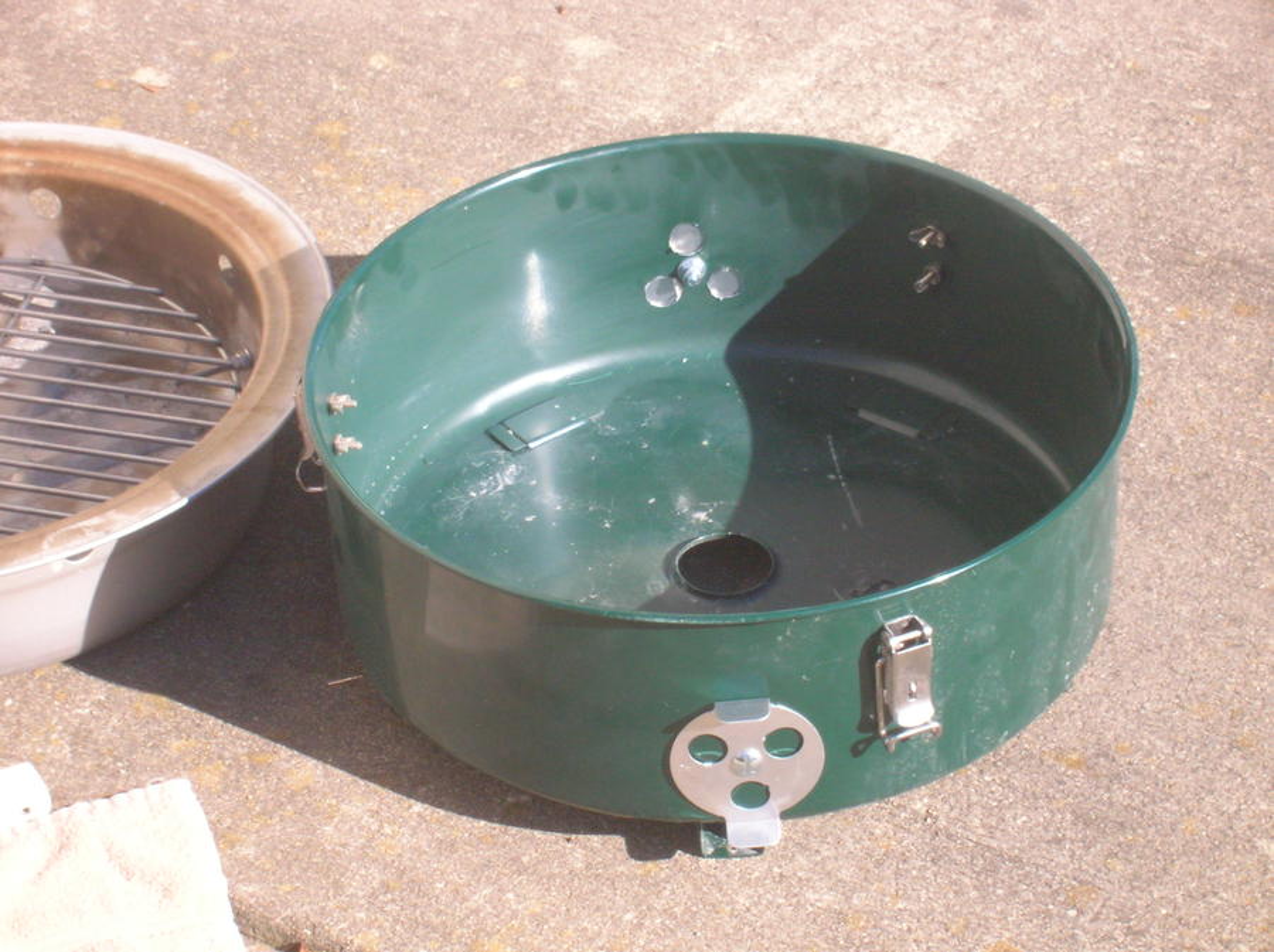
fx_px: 3750
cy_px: 476
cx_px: 637
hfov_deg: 19.3
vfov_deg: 14.5
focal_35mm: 102
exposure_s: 1/143
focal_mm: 17.1
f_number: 8.2
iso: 168
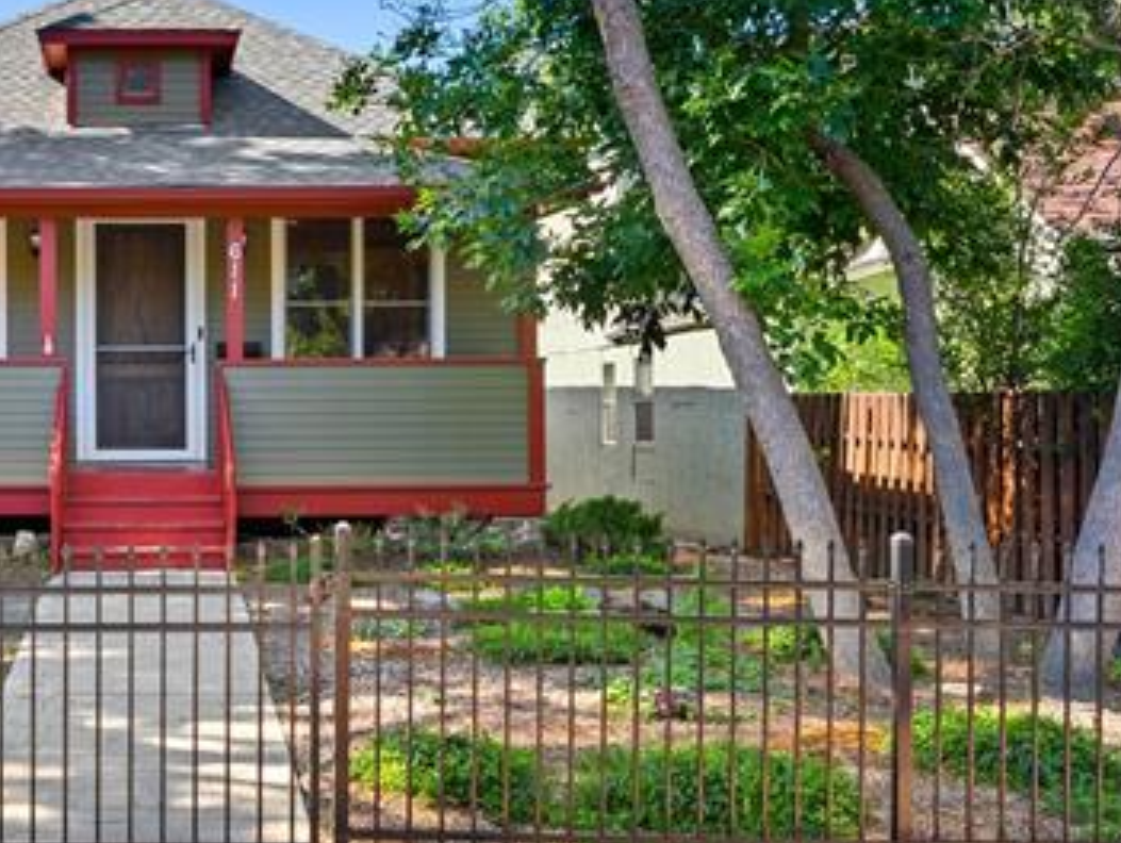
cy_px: 409
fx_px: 1588
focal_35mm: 49
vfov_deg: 29.7
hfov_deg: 36.8
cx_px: 144
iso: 100
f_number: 11
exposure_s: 1/13
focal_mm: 28
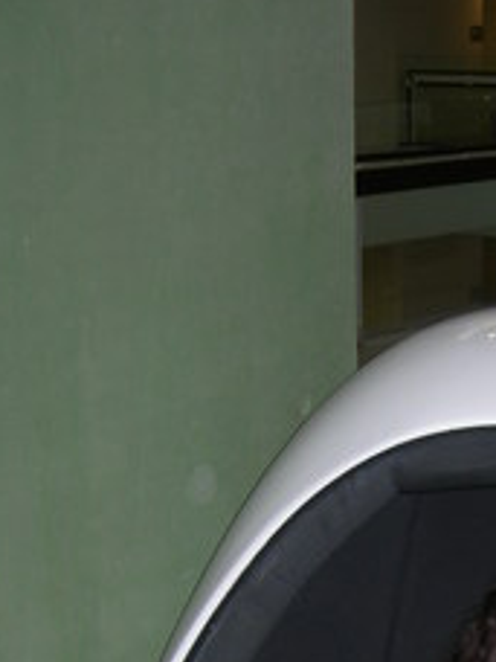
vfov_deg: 18.6
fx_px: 1910
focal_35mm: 100
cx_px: 522
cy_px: 804
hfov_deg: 14.5
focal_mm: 7.8
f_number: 2.8
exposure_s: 1/60.1
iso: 50
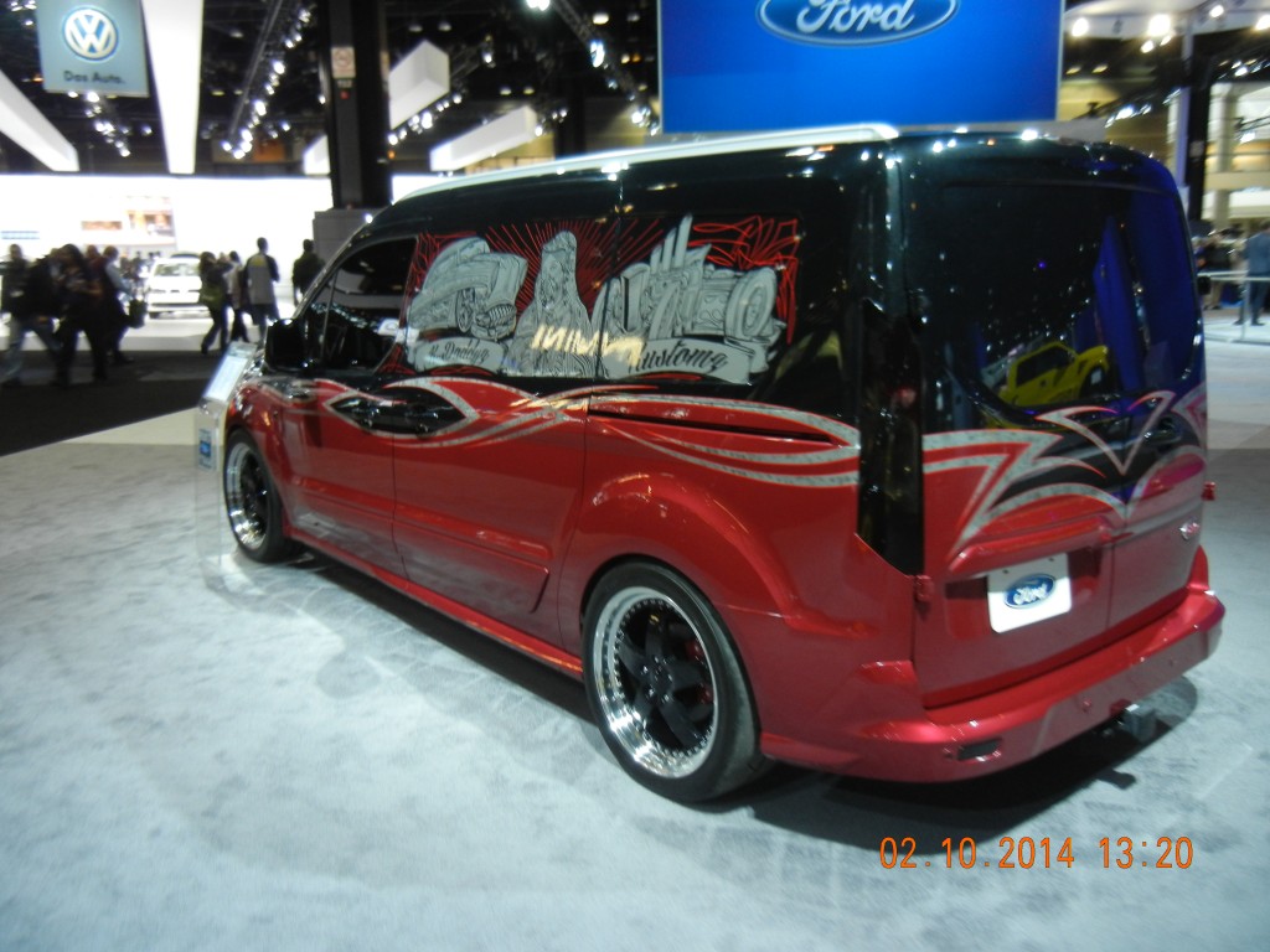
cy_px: 476
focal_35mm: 30
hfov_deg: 60.0
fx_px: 1101
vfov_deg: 46.8
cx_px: 635
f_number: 3.5
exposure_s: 1/44.6
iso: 326
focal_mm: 5.4
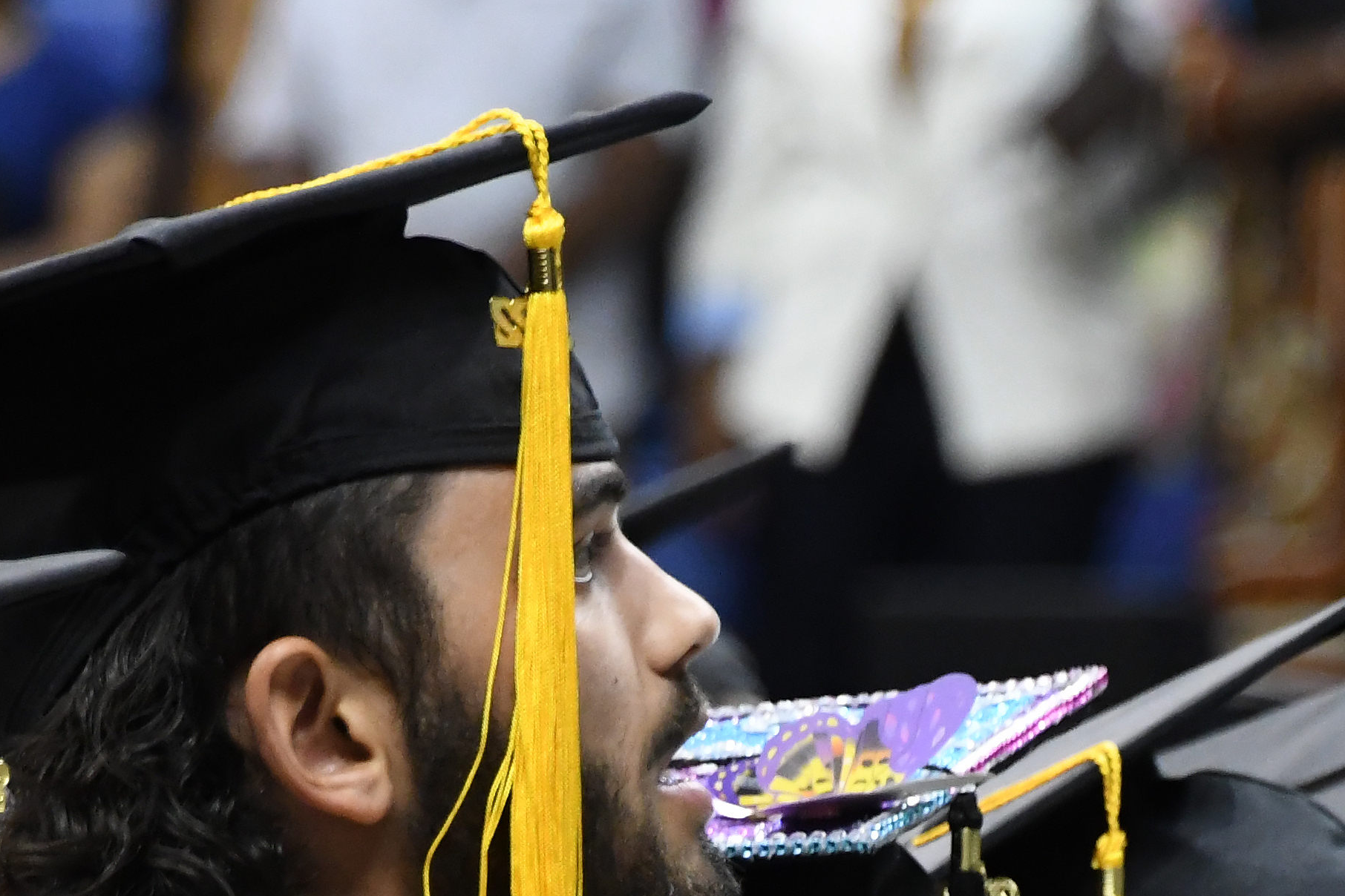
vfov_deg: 1.9
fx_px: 26694
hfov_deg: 2.9
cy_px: 1026
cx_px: 716
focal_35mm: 715
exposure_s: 1/125
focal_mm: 155
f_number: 6
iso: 2500
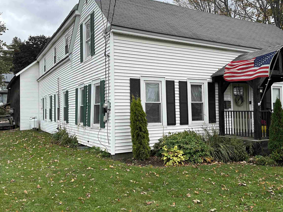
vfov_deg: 42.9
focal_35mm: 33
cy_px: 100
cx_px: 166
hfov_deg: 55.0
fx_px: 270
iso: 80
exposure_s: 1/1473
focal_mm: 6.86
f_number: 1.78
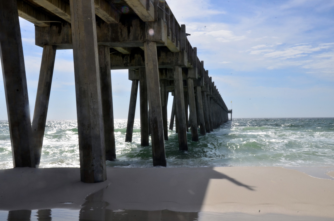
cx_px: 167
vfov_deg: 31.7
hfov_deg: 46.5
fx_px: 389
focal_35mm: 42
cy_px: 110
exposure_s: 1/60
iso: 125
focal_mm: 28
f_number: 25
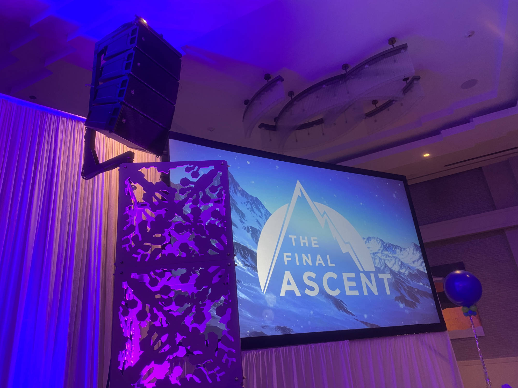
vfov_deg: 53.1
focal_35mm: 26
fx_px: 389
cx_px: 259
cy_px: 194
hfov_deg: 67.3
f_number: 1.8
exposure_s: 1/60
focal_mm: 4.25
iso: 125
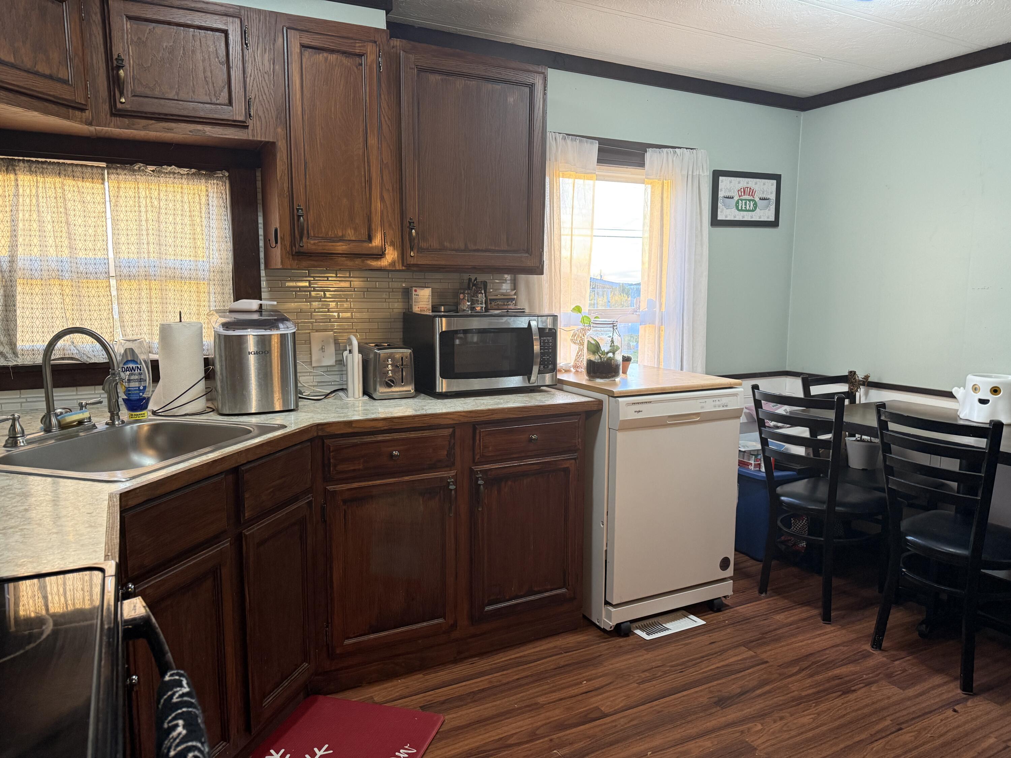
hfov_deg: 71.6
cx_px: 506
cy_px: 379
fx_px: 701
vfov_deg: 56.8
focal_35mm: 24
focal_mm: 6.76
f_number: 1.78
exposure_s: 1/60
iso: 320
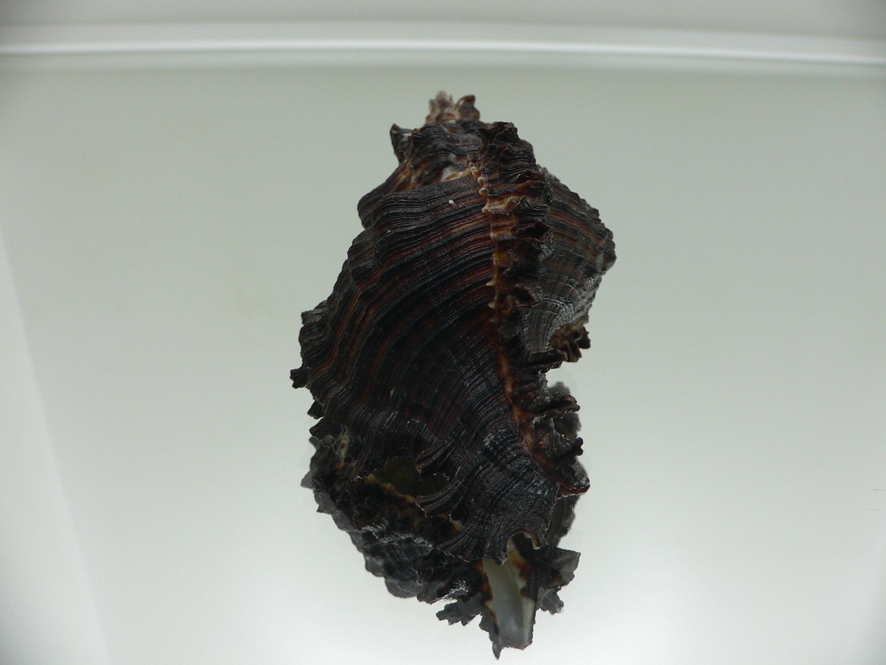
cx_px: 443
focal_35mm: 35
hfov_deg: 52.6
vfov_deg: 40.7
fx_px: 896
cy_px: 332
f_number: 2.8
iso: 80
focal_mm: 4.6
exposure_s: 1/60
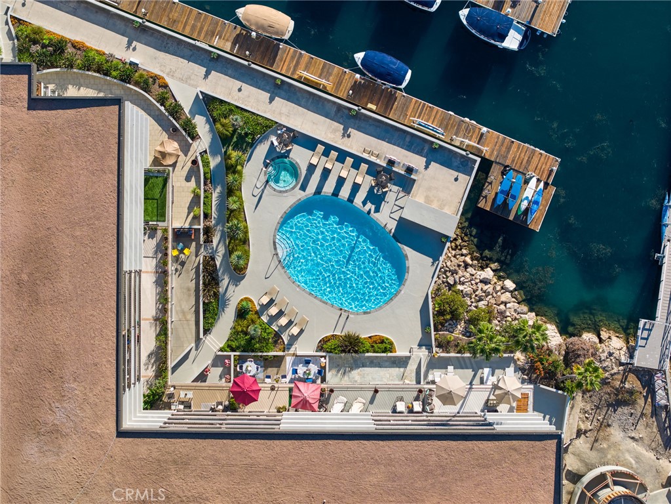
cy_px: 252
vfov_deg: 21.0
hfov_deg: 27.8
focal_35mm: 70
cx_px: 336
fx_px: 1357
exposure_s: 1/160
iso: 100
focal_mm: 19.35
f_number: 2.8
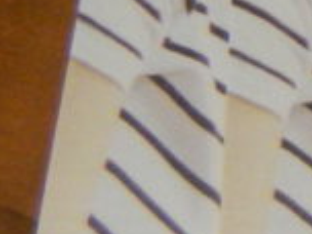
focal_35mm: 197
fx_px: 1776
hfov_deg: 7.6
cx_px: 1160
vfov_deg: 7.5
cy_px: 53
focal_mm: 4.5
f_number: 3.1
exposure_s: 1/30
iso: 180
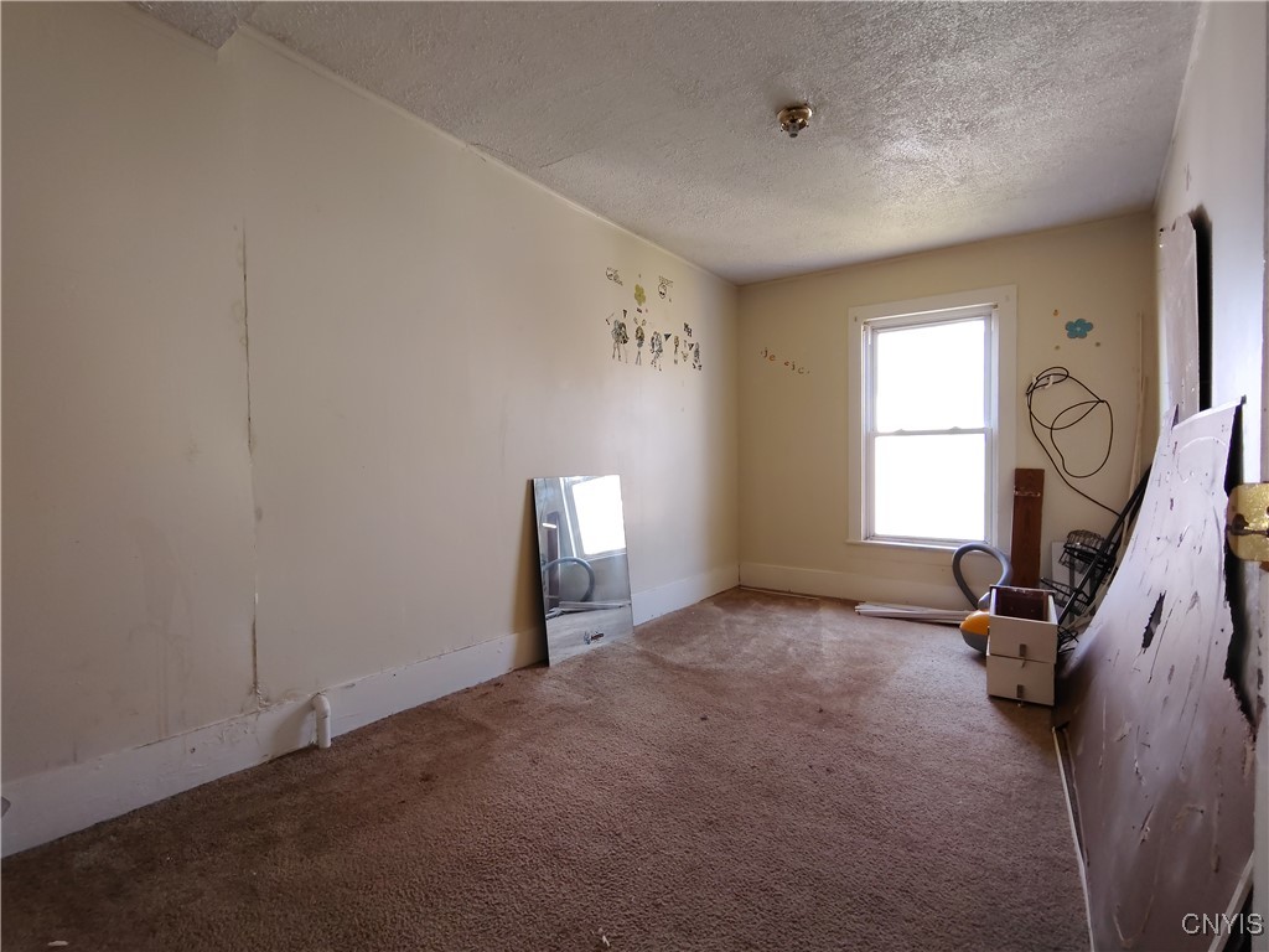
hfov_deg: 94.5
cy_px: 476
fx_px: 587
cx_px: 634
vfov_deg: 78.1
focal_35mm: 16
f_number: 2.2
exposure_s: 1/60
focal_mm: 2.13
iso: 336
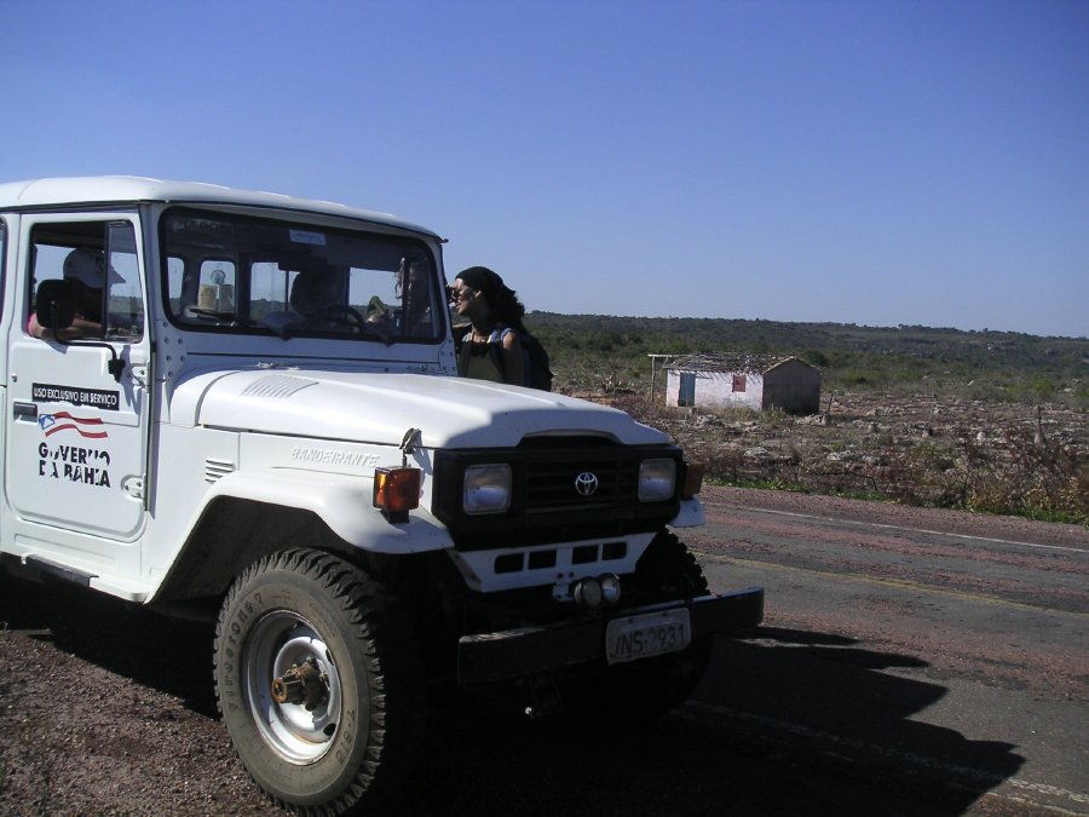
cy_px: 408
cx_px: 544
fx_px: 1195
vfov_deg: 37.7
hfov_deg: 49.0
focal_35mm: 38
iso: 50
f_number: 6.7
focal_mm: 6
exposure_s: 1/250
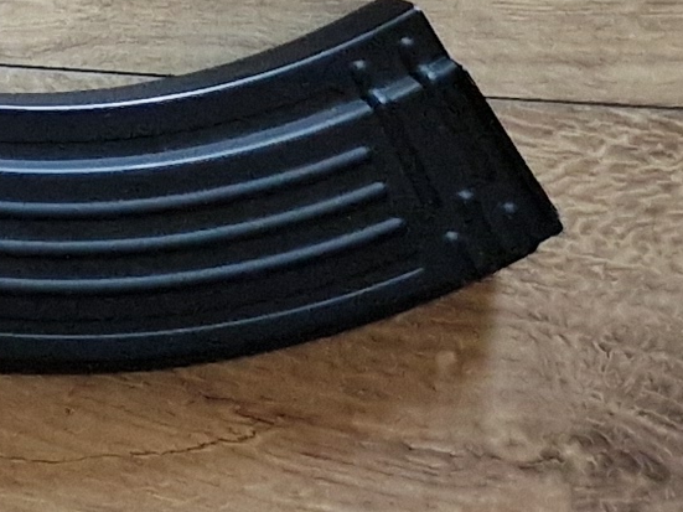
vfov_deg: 7.8
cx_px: -1465
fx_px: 3294
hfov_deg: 9.1
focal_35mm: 167
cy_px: -961
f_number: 1.8
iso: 800
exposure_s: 1/100
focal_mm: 5.4
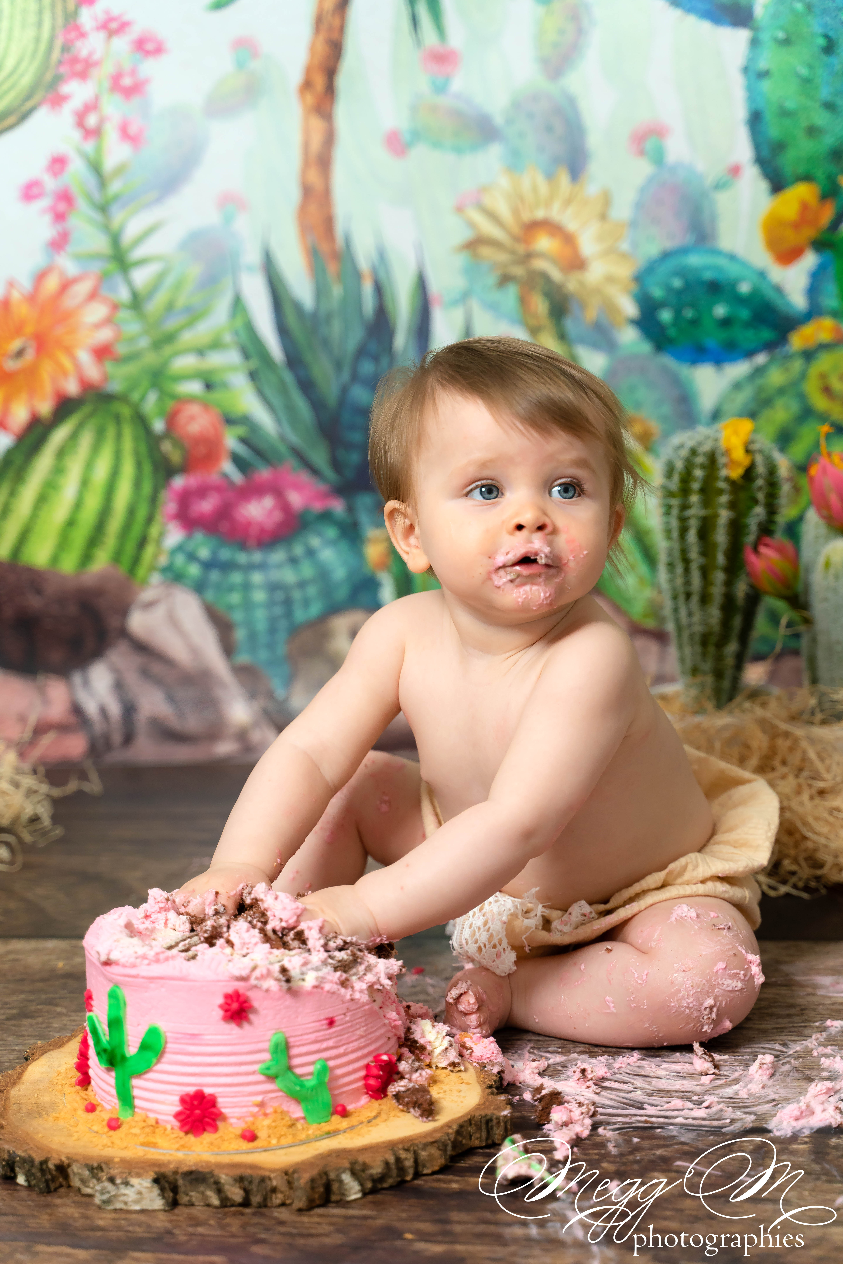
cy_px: 632
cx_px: 422
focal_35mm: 60
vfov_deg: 33.4
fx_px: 2107
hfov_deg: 22.6
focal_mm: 60
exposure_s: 1/250
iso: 800
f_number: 3.2
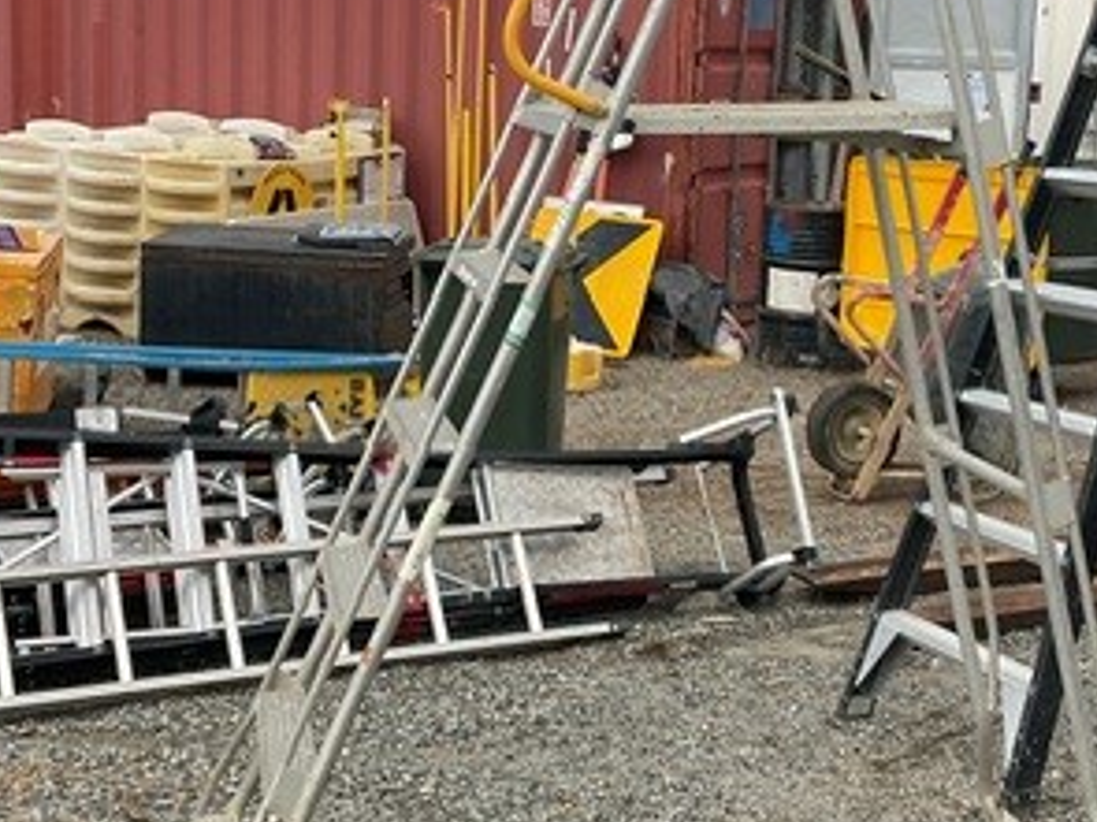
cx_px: 539
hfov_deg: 30.7
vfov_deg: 23.2
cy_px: 298
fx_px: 1996
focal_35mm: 63
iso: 16
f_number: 1.8
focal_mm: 3
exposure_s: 1/1412
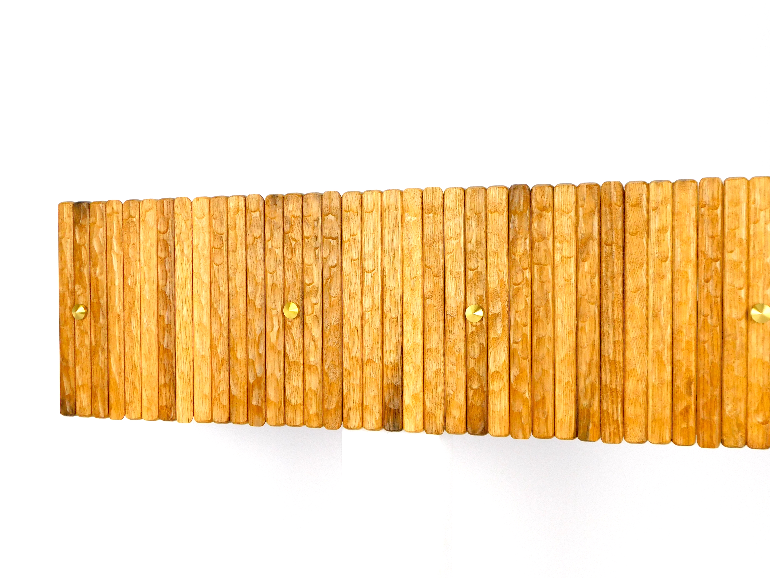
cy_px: 313
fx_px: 912
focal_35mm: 41
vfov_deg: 35.1
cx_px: 412
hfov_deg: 45.7
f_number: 3.5
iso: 125
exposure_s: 1/200
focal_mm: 6.3
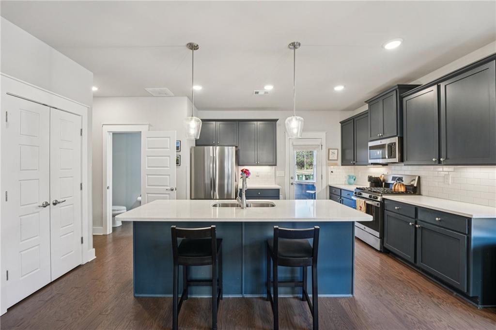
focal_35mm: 14
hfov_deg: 104.3
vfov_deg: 81.1
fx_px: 193
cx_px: 248
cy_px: 165
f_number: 8
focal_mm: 14
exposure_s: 1/13
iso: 320
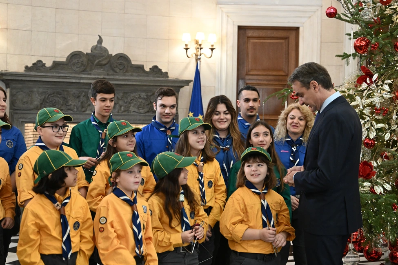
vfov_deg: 23.0
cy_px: 132
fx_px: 652
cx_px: 199
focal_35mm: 59
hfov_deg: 33.9
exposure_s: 1/250
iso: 5000
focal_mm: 59
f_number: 4
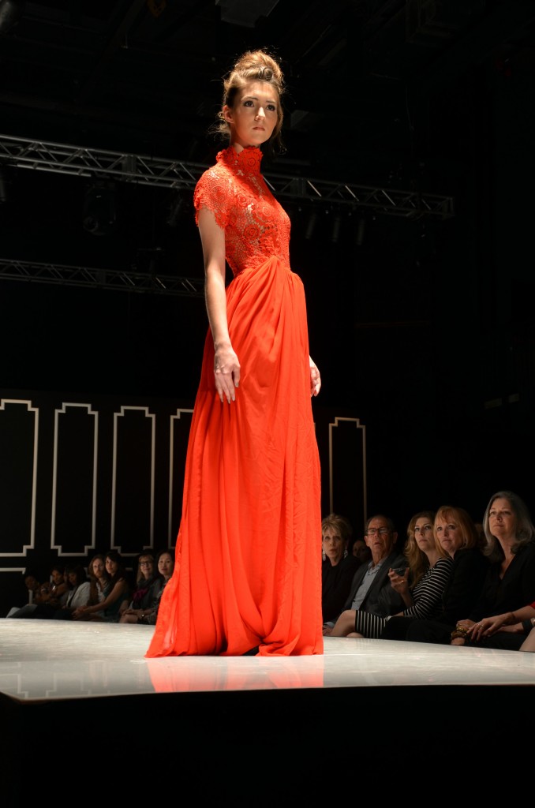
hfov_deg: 25.6
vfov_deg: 37.9
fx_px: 1176
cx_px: 268
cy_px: 404
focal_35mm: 52
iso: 400
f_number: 4.5
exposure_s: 1/80
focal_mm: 35
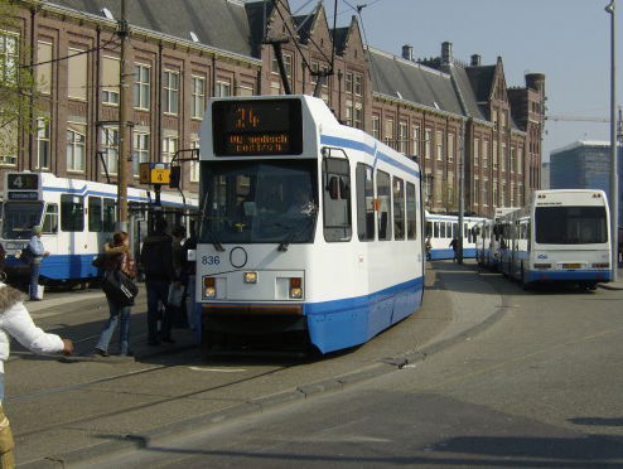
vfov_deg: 26.2
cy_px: 234
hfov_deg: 34.3
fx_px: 1009
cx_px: 312
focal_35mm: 56
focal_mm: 9.3
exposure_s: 1/792
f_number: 5.6
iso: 100
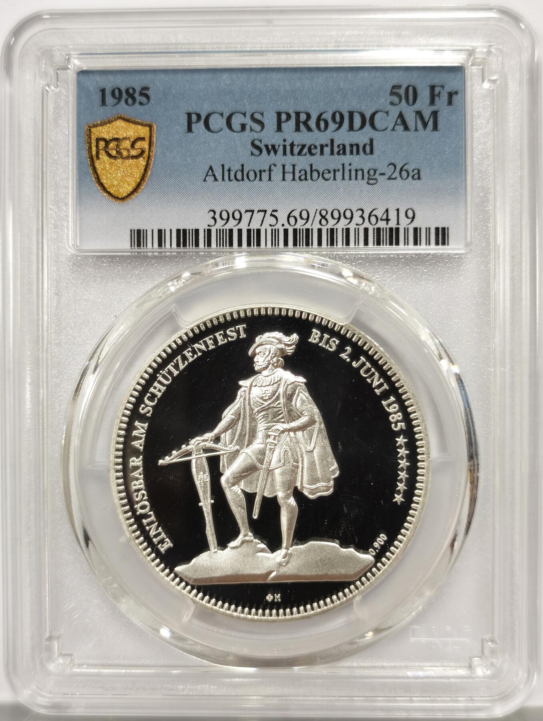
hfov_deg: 27.1
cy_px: 360
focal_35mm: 54
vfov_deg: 35.5
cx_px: 272
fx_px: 1126
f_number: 16
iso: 100
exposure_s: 1/100
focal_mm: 5.56
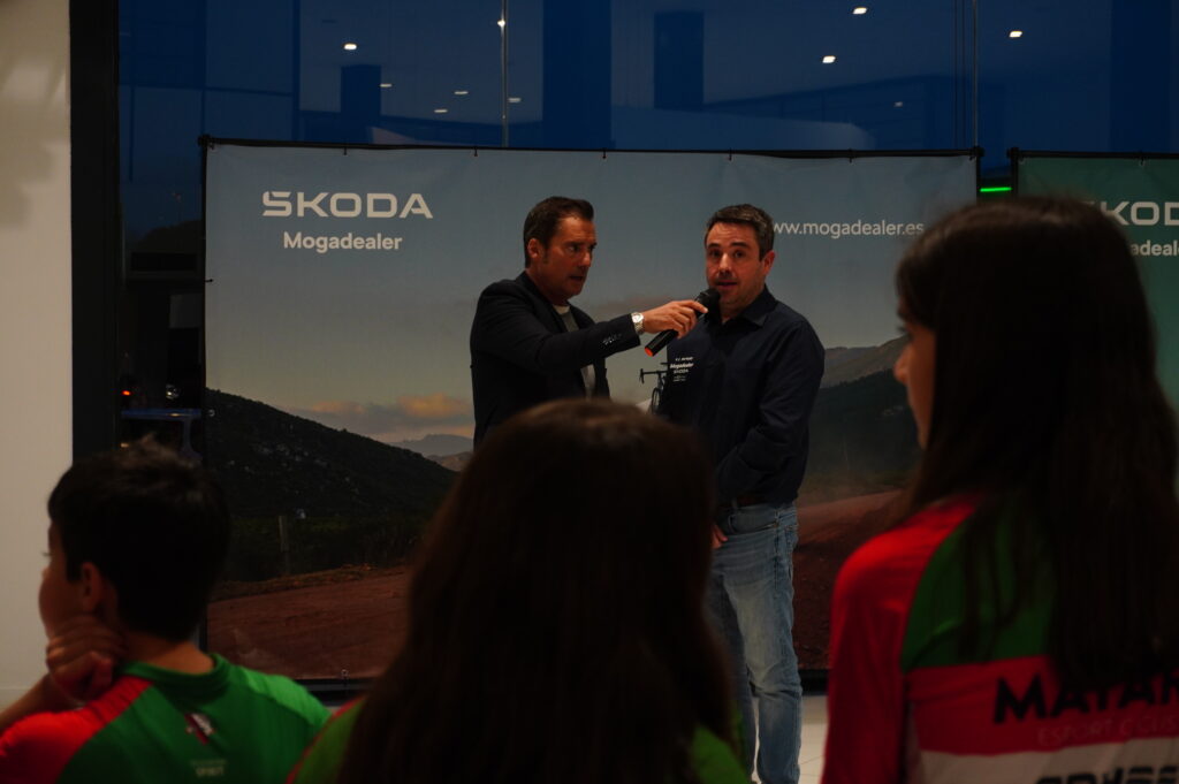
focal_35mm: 72
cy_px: 392
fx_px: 2356
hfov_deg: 28.1
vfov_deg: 18.9
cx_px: 590
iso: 1000
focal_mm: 48
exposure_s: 1/80
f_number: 5.6
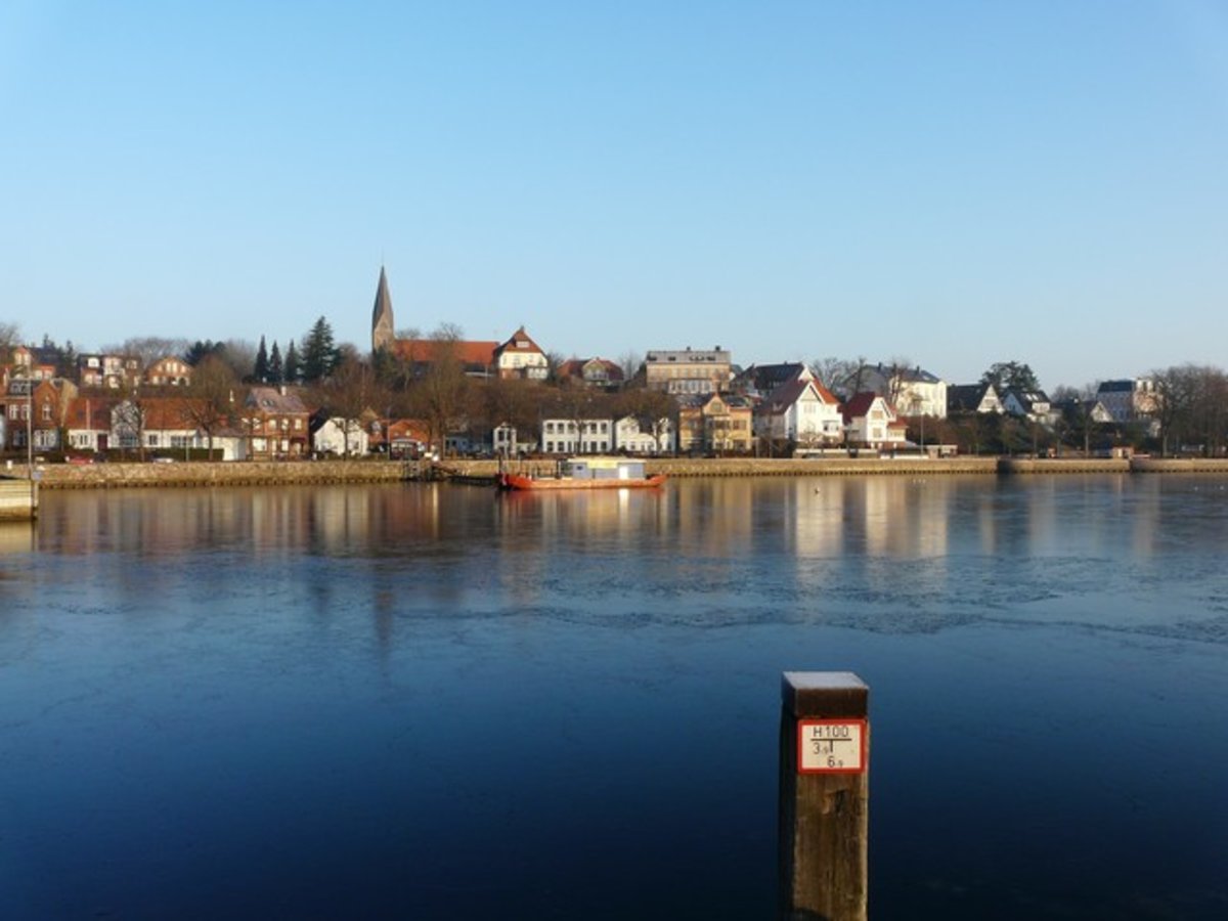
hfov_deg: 63.4
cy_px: 460
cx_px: 614
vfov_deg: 49.7
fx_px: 993
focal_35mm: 28
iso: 100
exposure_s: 1/200
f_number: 5
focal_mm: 4.6
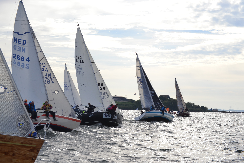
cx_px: 122
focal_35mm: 82
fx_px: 559
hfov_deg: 24.6
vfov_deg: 16.6
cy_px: 82
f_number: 9
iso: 100
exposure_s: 1/320
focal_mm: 55
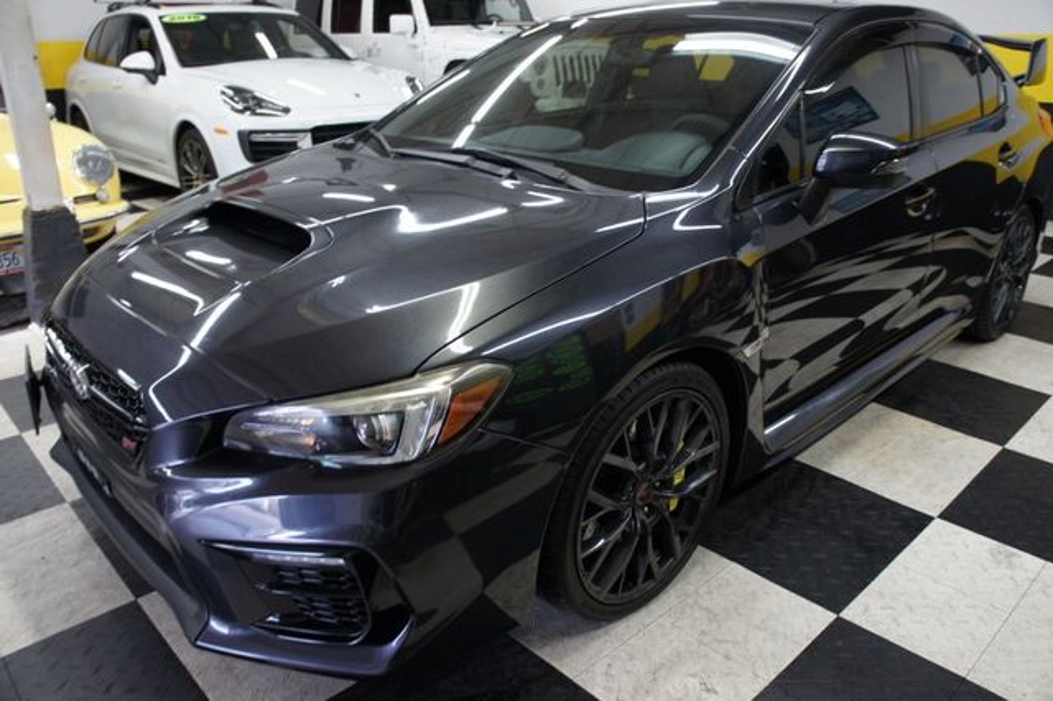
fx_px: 789
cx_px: 526
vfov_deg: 47.9
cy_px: 350
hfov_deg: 67.4
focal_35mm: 27
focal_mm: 18
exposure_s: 1/30
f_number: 3.5
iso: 250
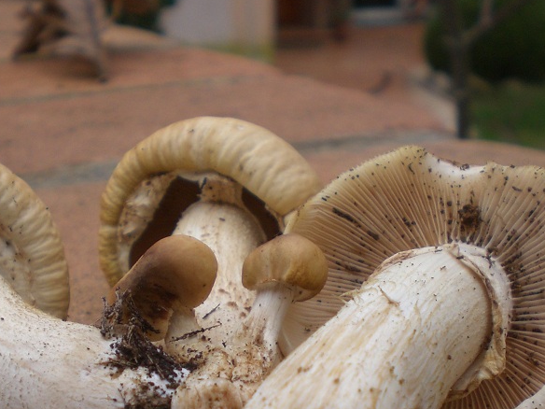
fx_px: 945
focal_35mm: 60
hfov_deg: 32.1
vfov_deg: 24.1
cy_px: 309
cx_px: 222
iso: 100
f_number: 3.1
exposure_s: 1/125
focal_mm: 6.3
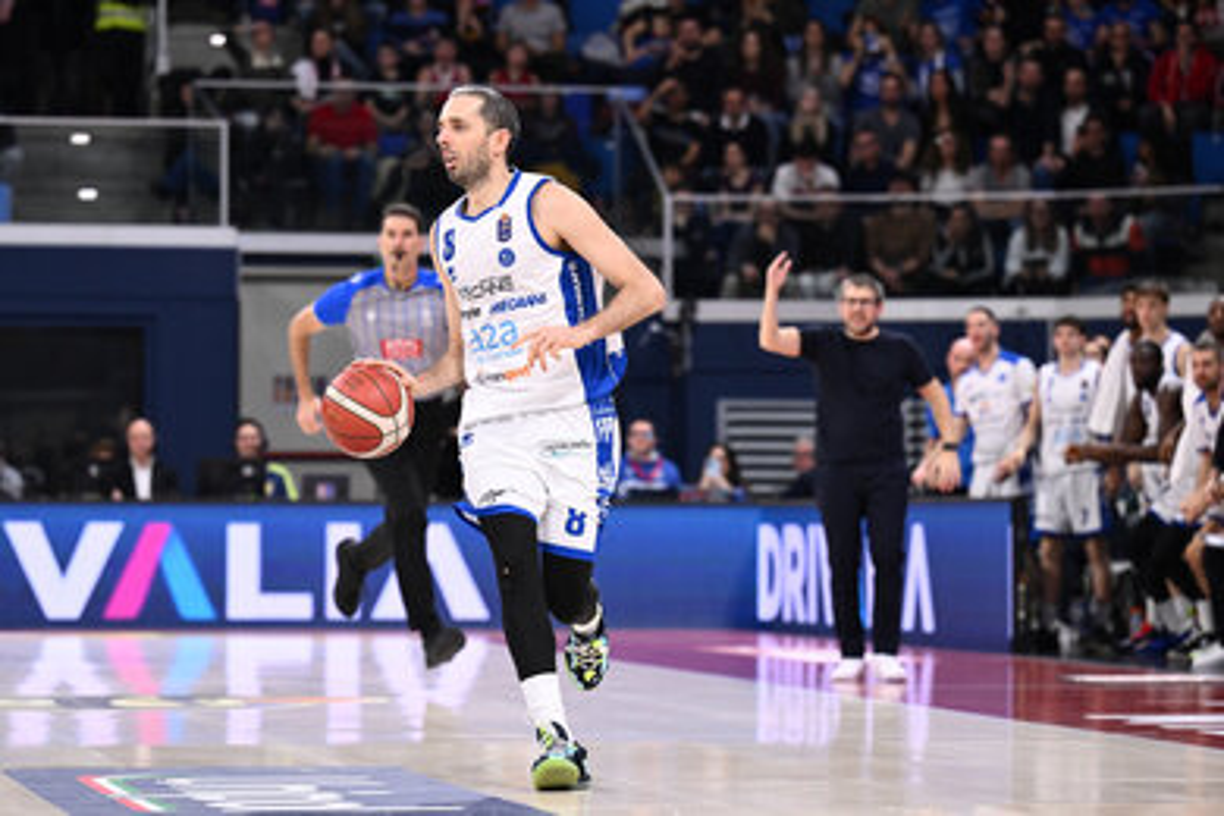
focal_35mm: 120
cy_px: 408
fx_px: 4080
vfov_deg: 11.4
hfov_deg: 17.1
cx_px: 612
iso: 2000
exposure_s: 1/1600
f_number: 3.2
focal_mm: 120
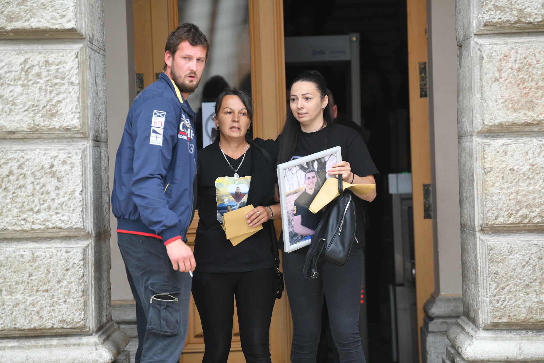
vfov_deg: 8.1
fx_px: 2569
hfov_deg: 12.1
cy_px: 182
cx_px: 272
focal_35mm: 170
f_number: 4
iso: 200
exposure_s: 1/400
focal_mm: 170
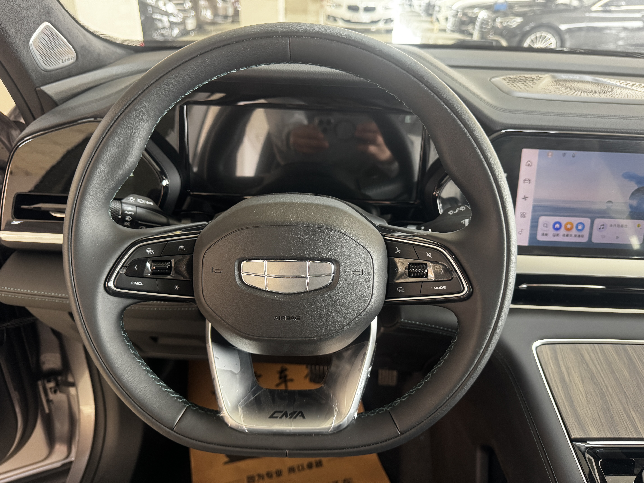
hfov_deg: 71.6
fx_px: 446
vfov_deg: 56.8
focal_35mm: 24
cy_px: 242
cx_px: 322
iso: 320
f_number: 1.78
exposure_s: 1/49
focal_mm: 6.76
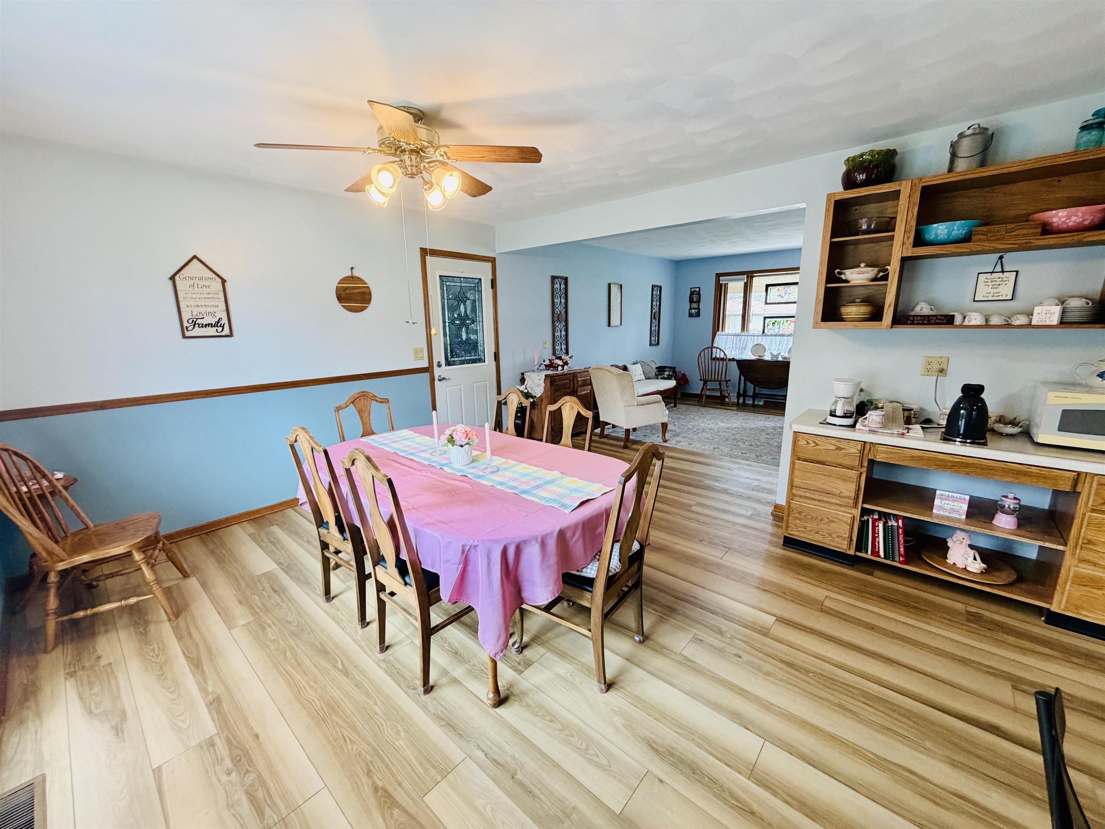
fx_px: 447
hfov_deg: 102.1
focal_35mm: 14
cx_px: 552
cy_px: 414
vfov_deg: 85.7
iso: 250
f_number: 2.2
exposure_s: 1/120
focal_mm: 2.22
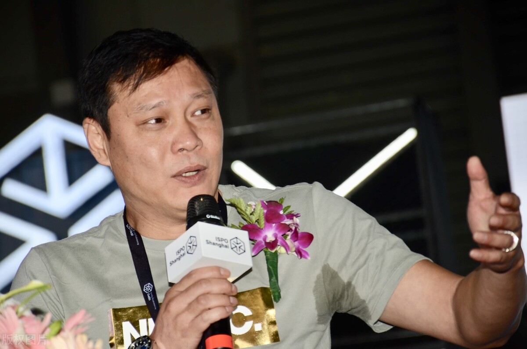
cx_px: 264
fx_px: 3068
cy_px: 174
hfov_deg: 9.8
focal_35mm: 210
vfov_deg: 6.5
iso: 500
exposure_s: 1/250
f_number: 5.6
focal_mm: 140
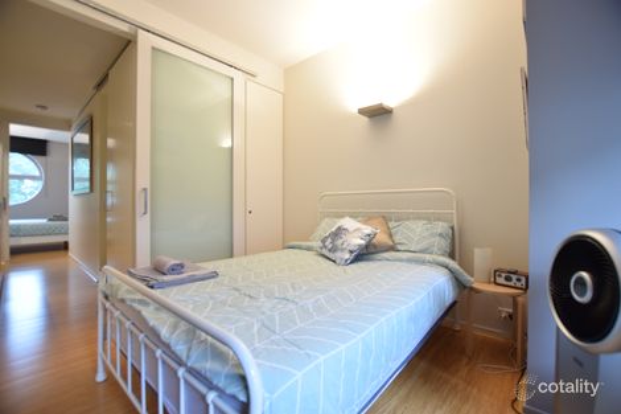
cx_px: 310
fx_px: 259
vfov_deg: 77.3
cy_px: 207
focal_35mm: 15
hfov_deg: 100.4
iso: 800
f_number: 3.5
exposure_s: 1/60
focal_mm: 10
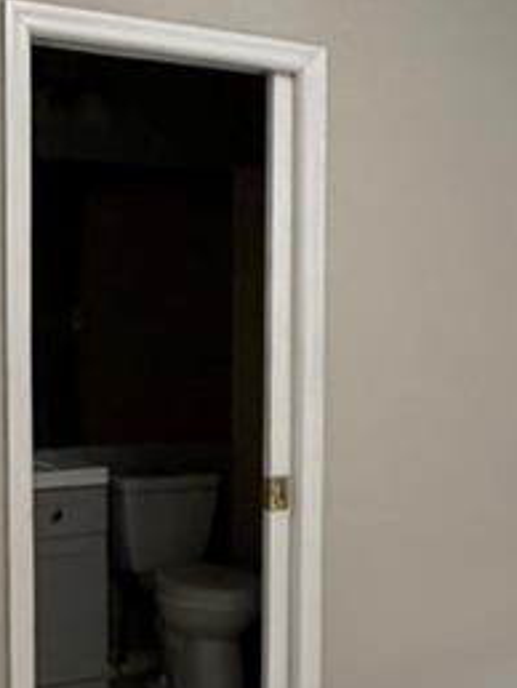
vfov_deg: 29.7
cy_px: 397
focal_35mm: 65
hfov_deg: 22.5
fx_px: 1292
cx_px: 362
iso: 250
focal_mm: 2.22
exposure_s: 1/60
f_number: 2.2
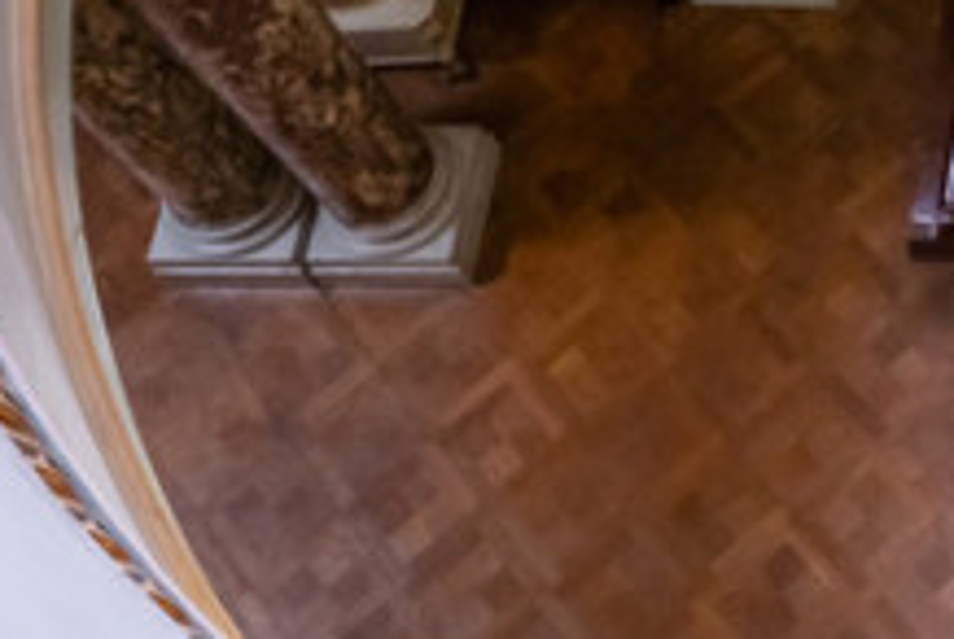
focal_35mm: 88
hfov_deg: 19.7
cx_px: 1475
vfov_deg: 14.4
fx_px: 2335
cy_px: -352
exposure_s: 1/3
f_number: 8
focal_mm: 16
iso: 1000
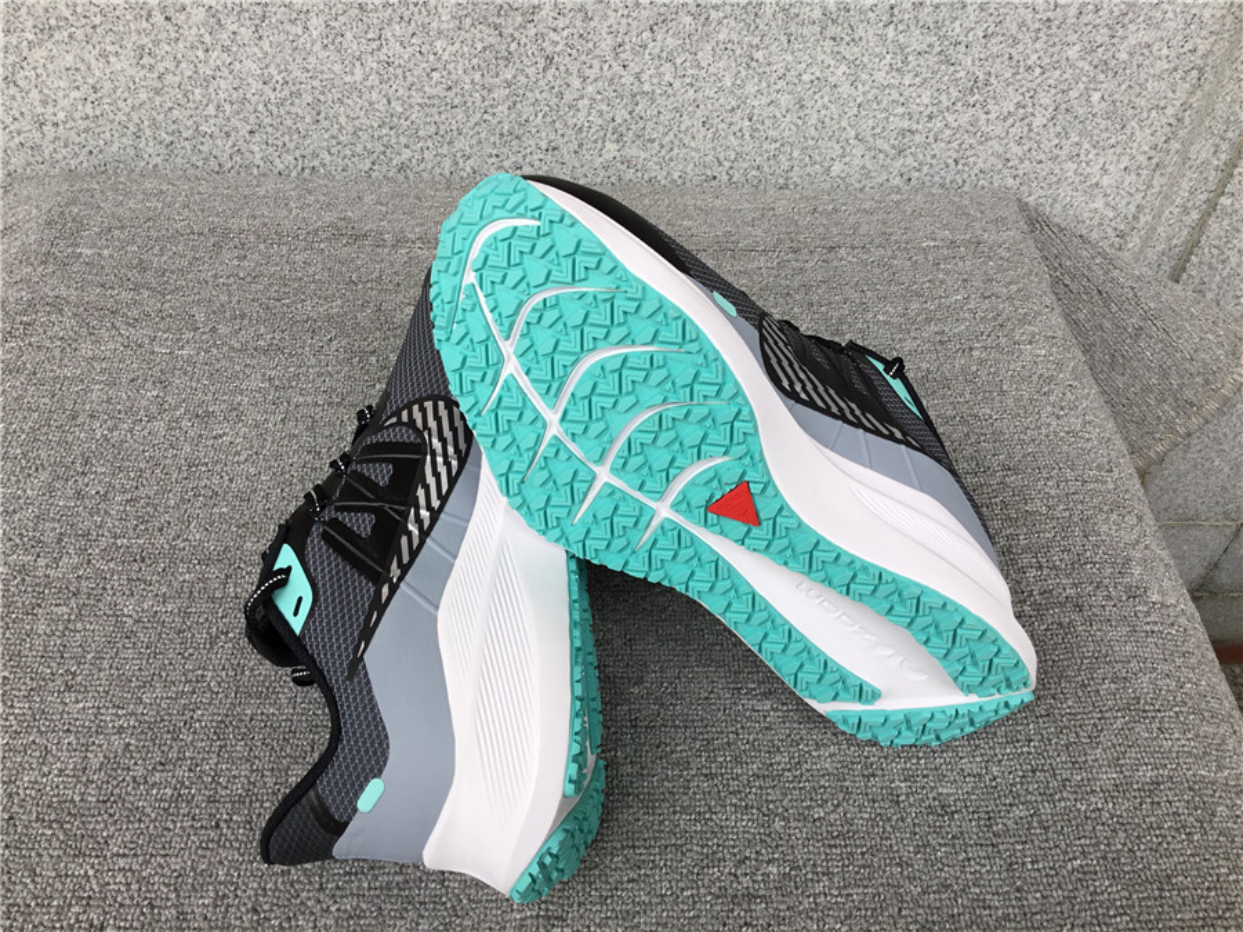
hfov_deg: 58.4
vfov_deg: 45.4
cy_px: 466
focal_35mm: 31
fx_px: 1113
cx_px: 622
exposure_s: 1/113
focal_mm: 3.3
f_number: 2.4
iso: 25
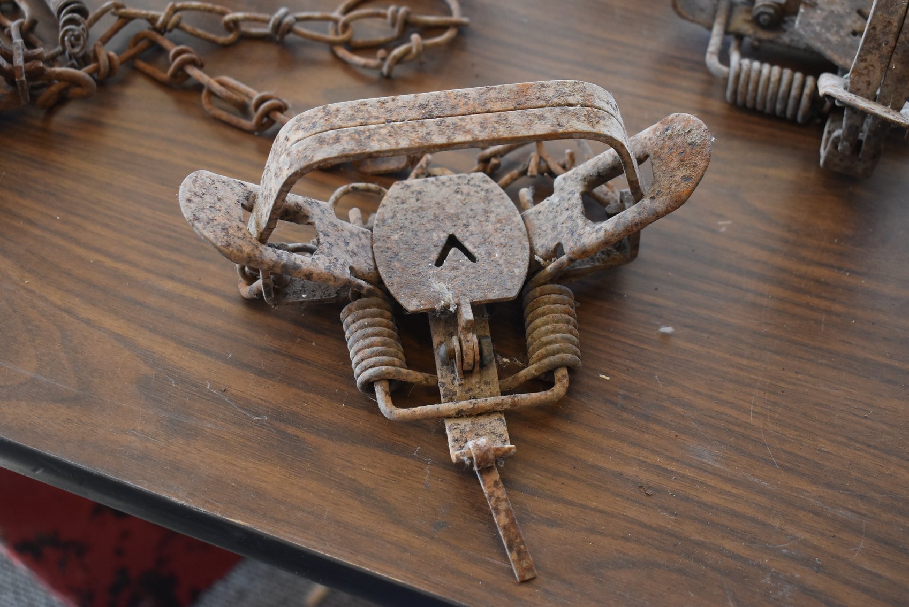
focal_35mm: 57
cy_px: 304
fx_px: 1440
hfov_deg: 35.0
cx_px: 454
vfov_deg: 23.8
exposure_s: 1/125
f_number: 4.8
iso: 1100
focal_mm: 38
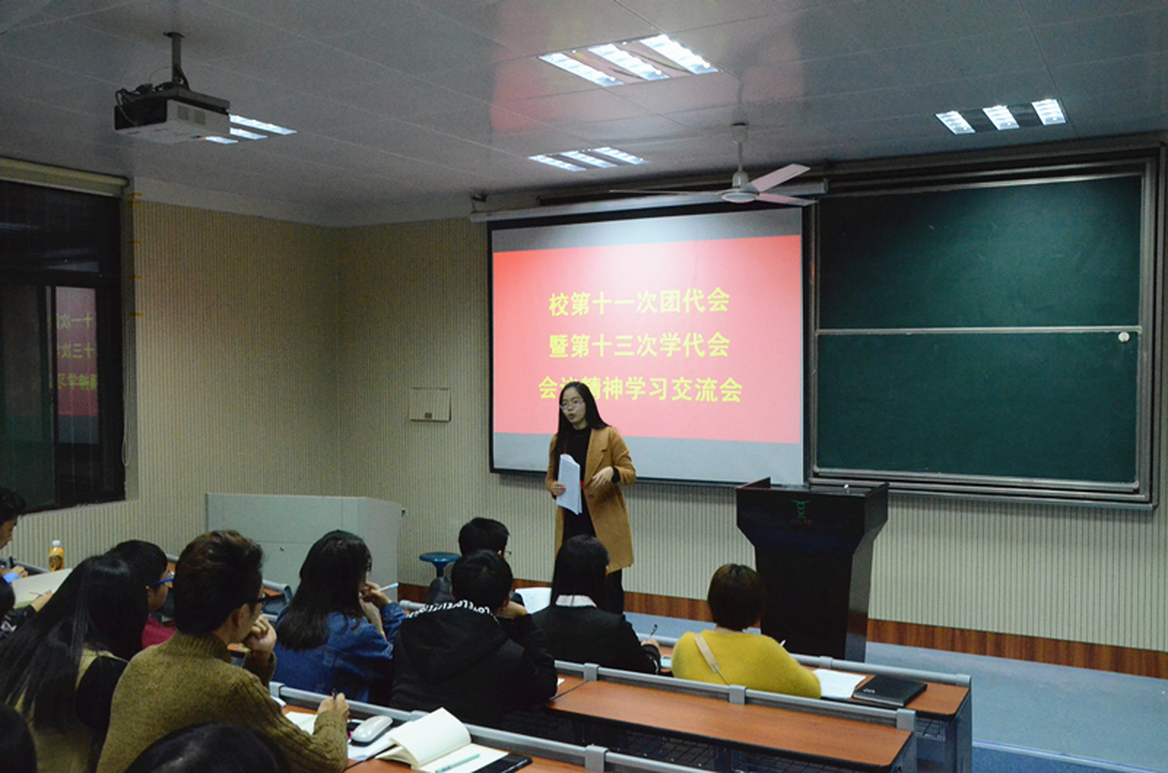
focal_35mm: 32
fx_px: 1019
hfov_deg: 59.6
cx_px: 584
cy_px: 386
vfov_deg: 41.5
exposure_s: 1/100
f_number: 8
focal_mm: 21
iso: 6400
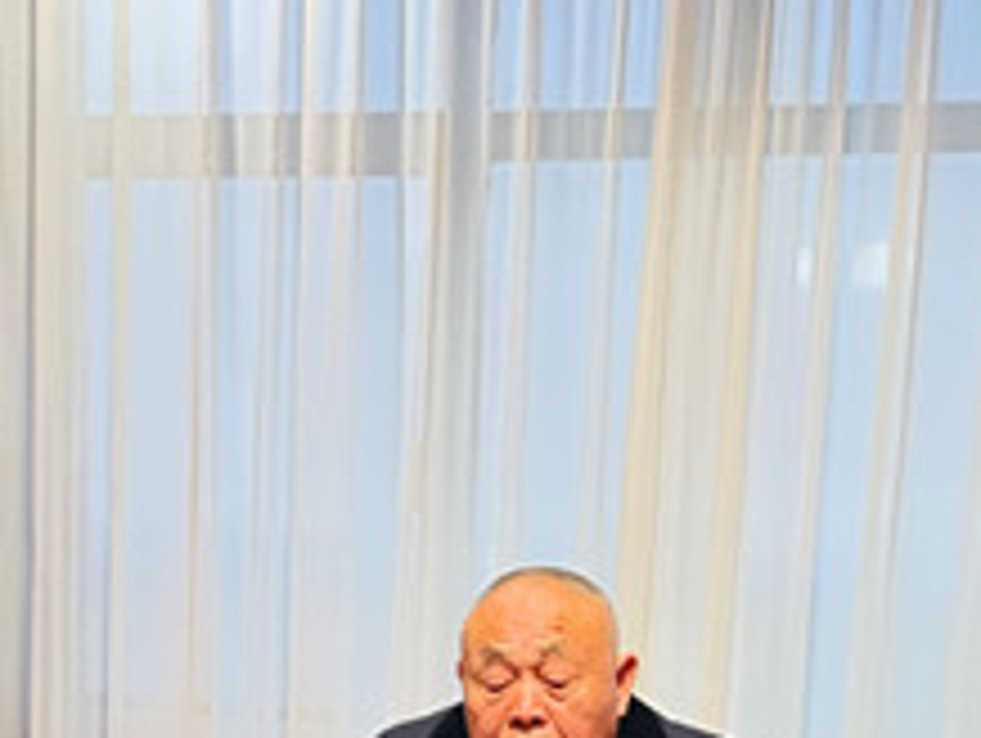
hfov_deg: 34.9
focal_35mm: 55
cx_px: 508
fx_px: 1560
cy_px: 817
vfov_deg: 24.7
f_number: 1.75
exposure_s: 1/60
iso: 3040
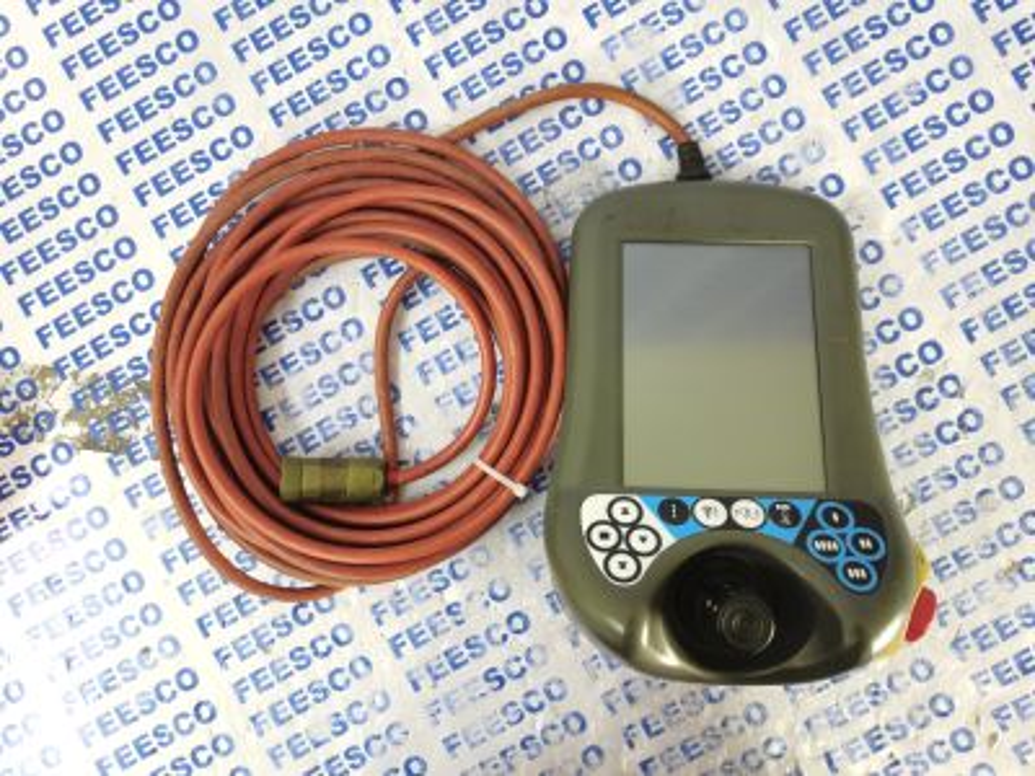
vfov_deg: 53.1
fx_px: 777
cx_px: 518
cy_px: 388
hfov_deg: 67.3
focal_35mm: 26
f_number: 1.8
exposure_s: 1/24
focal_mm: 5.58
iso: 800
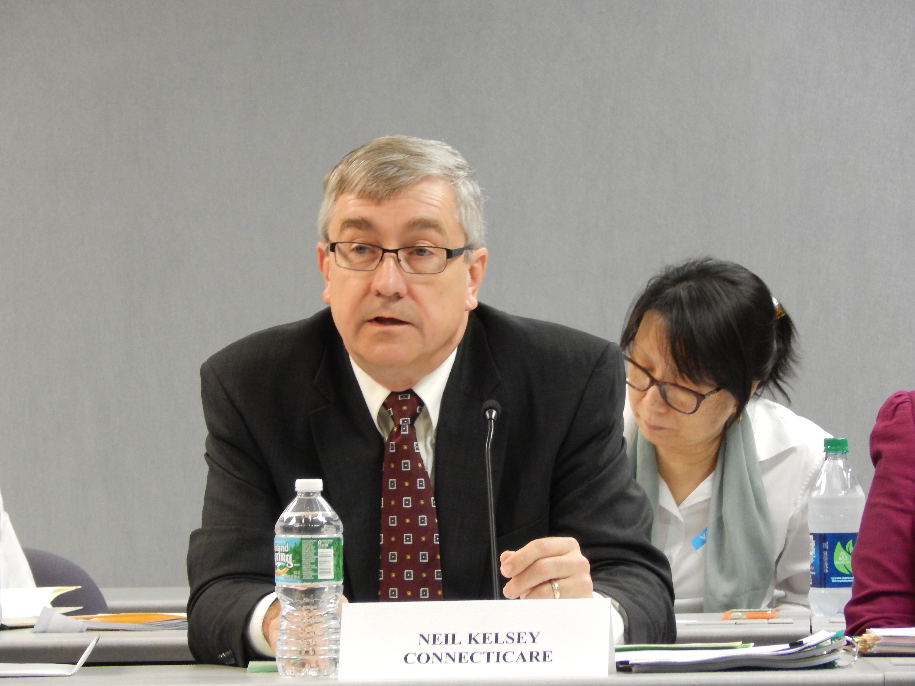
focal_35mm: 388
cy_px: 343
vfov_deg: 3.8
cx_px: 458
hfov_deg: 5.1
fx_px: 10256
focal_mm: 69
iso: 800
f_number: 5.7
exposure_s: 1/20
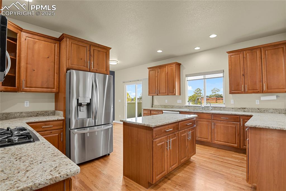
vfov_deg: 70.4
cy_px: 96
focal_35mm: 17
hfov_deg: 93.3
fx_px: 135
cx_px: 143
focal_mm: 17
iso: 250
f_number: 8
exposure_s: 1.6
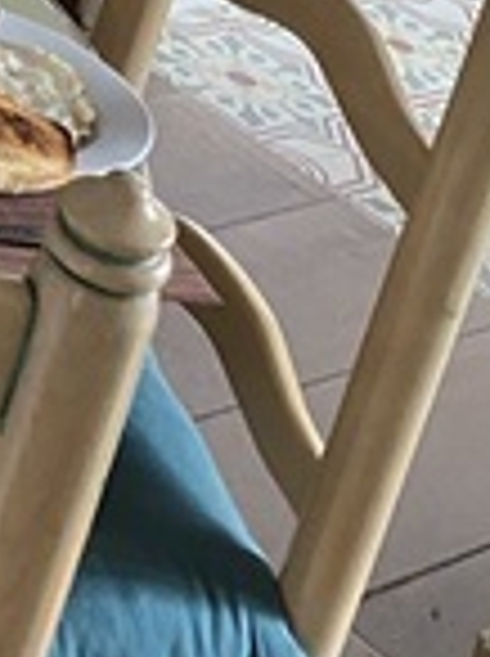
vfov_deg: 12.5
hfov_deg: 9.7
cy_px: -711
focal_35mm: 137
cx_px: -638
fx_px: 2593
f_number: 1.8
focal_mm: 4.25
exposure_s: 1/33
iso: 400
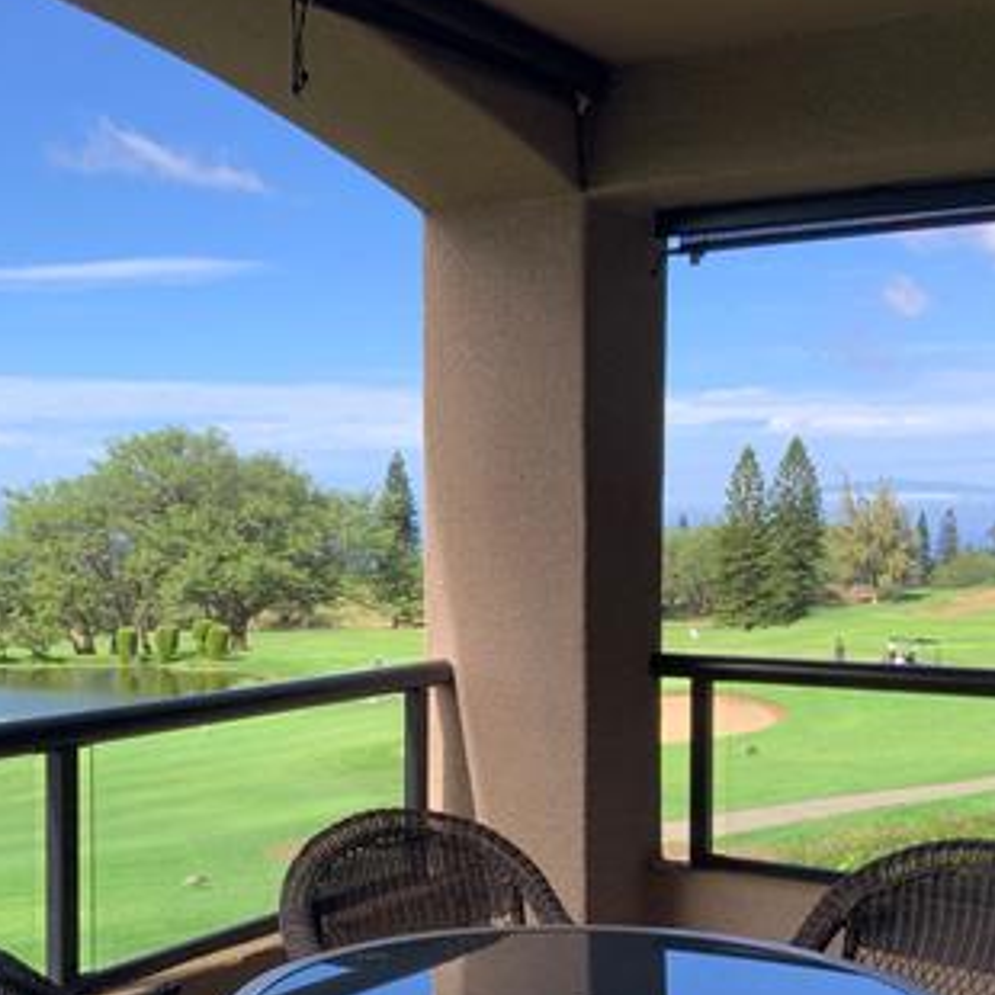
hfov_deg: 32.0
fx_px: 1724
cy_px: 629
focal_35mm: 53
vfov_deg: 32.0
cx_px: 340
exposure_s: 1/869
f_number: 1.8
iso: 16
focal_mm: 3
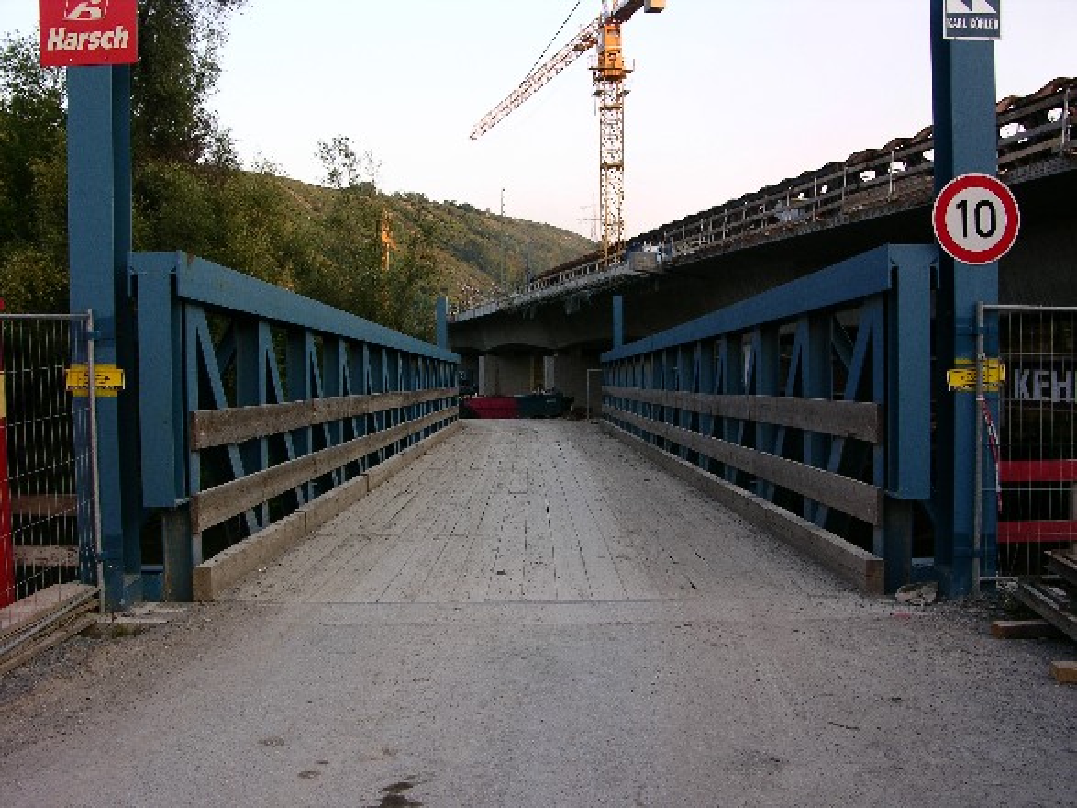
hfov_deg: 52.6
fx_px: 1089
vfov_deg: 40.7
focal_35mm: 35
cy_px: 404
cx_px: 538
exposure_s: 1/47.3
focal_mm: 8.9
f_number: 4.5
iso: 50
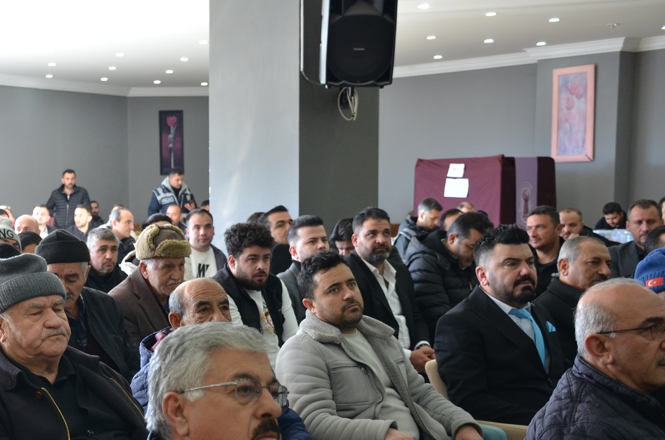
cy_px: 317
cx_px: 104
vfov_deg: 20.4
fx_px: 1216
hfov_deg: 29.6
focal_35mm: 66
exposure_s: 1/60
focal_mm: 26
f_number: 4
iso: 720
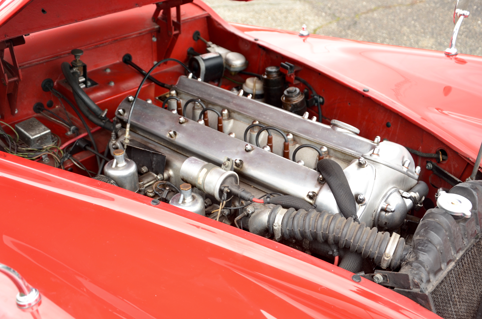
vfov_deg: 28.0
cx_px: 241
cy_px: 160
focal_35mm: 48
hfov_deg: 41.2
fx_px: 641
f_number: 4.2
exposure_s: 1/20
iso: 320
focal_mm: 32
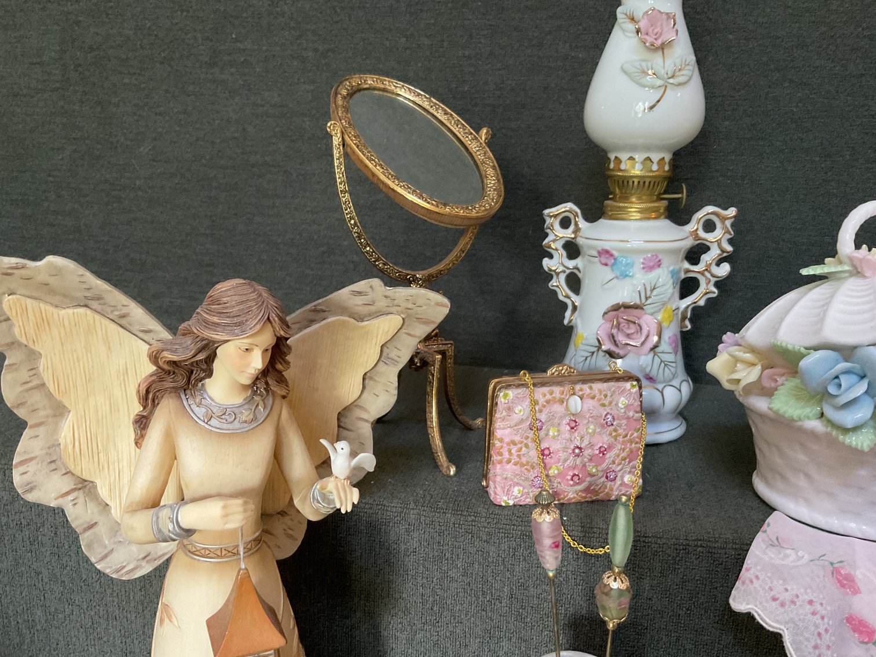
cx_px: 438
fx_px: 734
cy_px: 328
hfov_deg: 61.7
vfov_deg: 48.2
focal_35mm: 29
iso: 250
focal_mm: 3
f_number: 1.8
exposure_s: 1/60
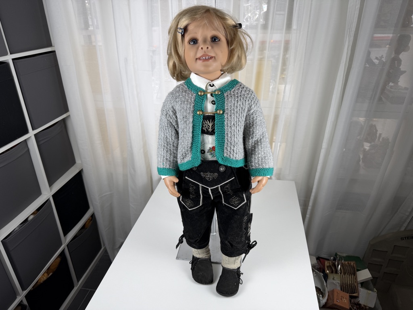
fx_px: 286
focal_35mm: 24
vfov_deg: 56.8
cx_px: 206
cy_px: 155
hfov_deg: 71.6
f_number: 1.78
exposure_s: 1/121
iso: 50
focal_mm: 6.76
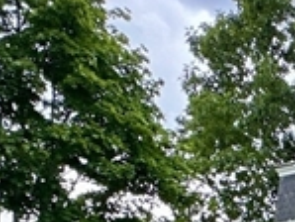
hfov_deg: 15.4
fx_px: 819
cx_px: 626
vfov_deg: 12.7
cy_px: 492
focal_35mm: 96
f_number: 2.2
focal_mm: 2.22
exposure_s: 1/245
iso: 40
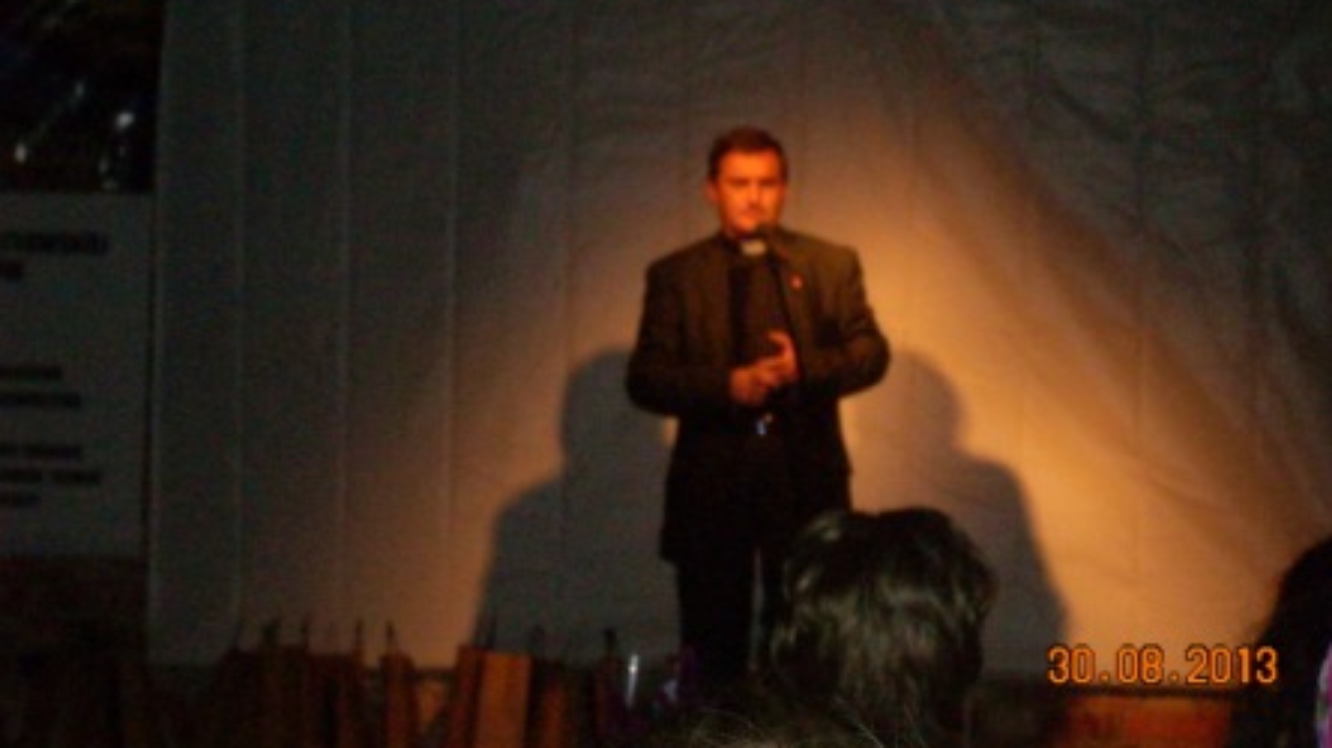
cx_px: 665
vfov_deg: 9.8
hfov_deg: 17.3
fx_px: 4378
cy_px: 266
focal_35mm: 124
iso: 800
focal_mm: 18.6
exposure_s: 1/60
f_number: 5.2
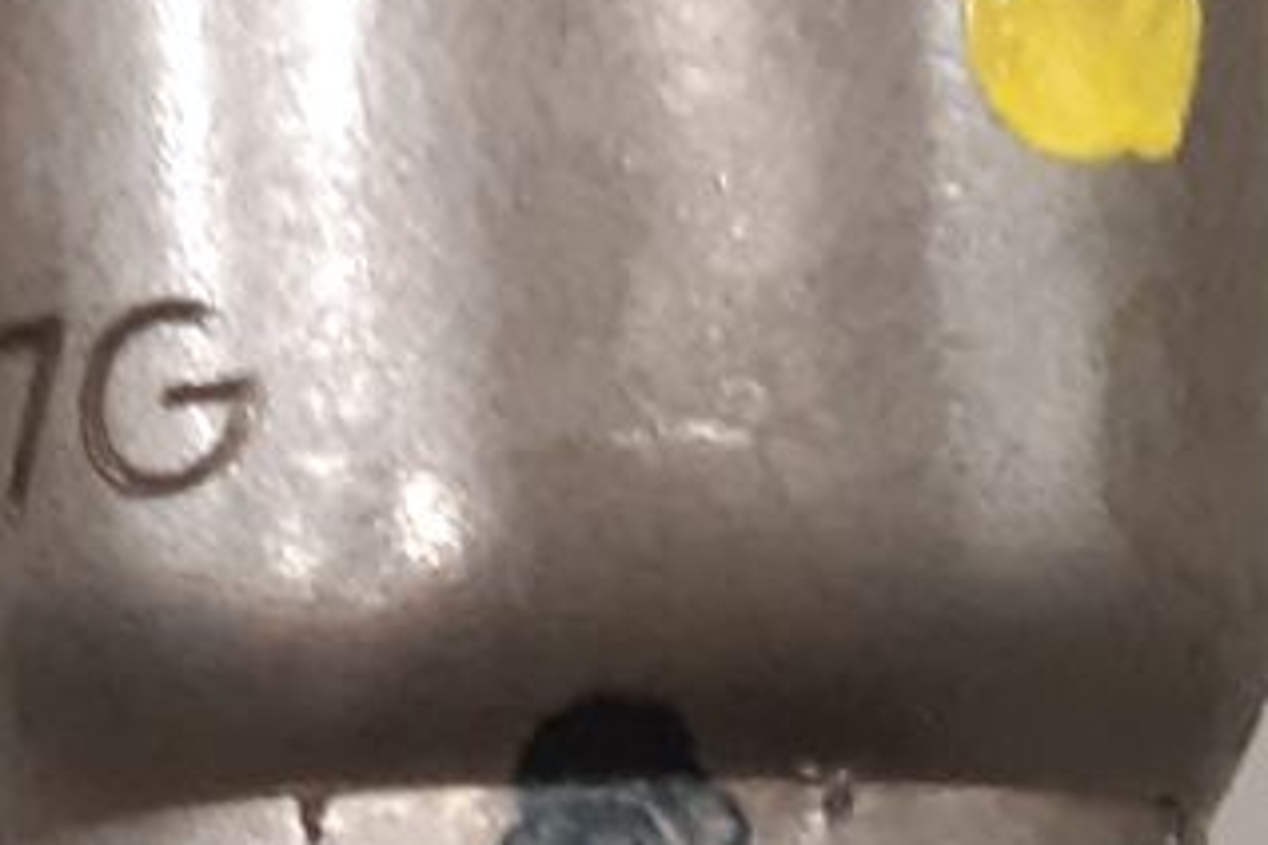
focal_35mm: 174
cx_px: 407
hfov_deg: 11.8
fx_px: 6128
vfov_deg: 7.8
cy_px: 1152
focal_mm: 3.93
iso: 200
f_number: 1.7
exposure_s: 1/50
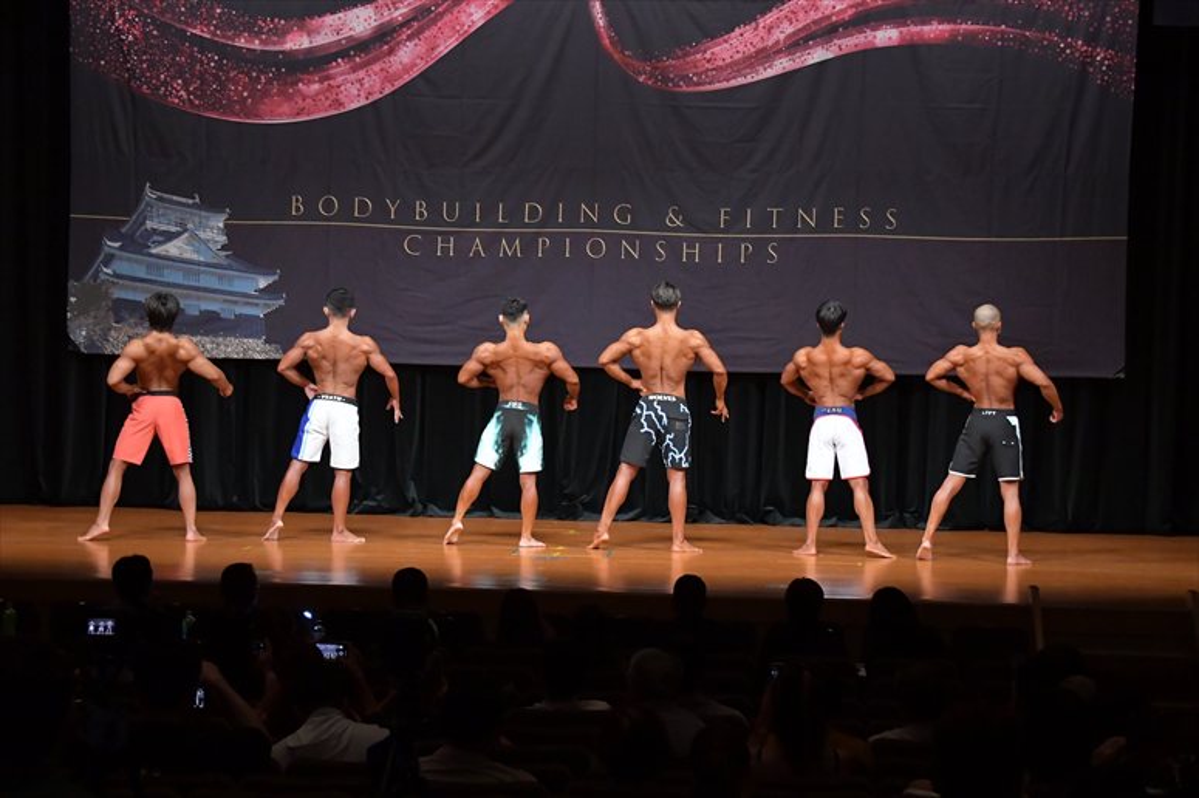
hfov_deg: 19.5
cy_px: 399
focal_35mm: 105
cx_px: 600
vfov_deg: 13.0
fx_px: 3495
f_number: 5.6
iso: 5000
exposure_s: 1/400
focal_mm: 70
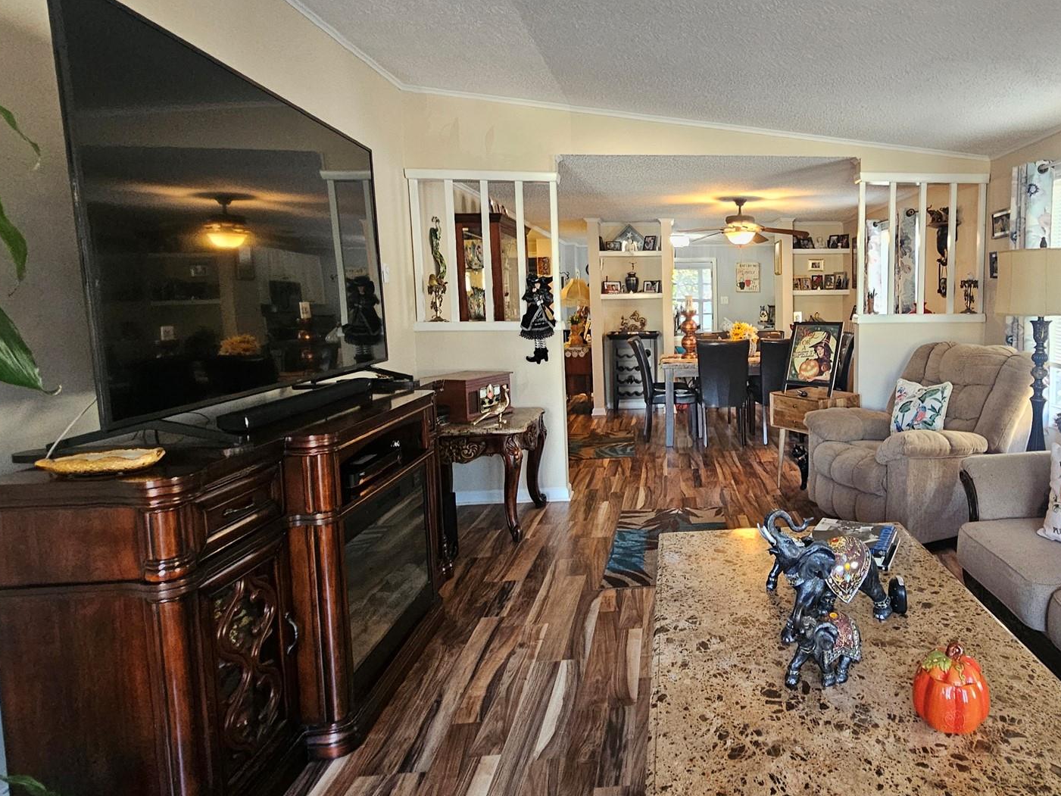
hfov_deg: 80.6
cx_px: 741
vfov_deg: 68.7
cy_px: 384
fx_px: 582
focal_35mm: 19
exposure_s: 1/40
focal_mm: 2.2
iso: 400
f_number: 2.2
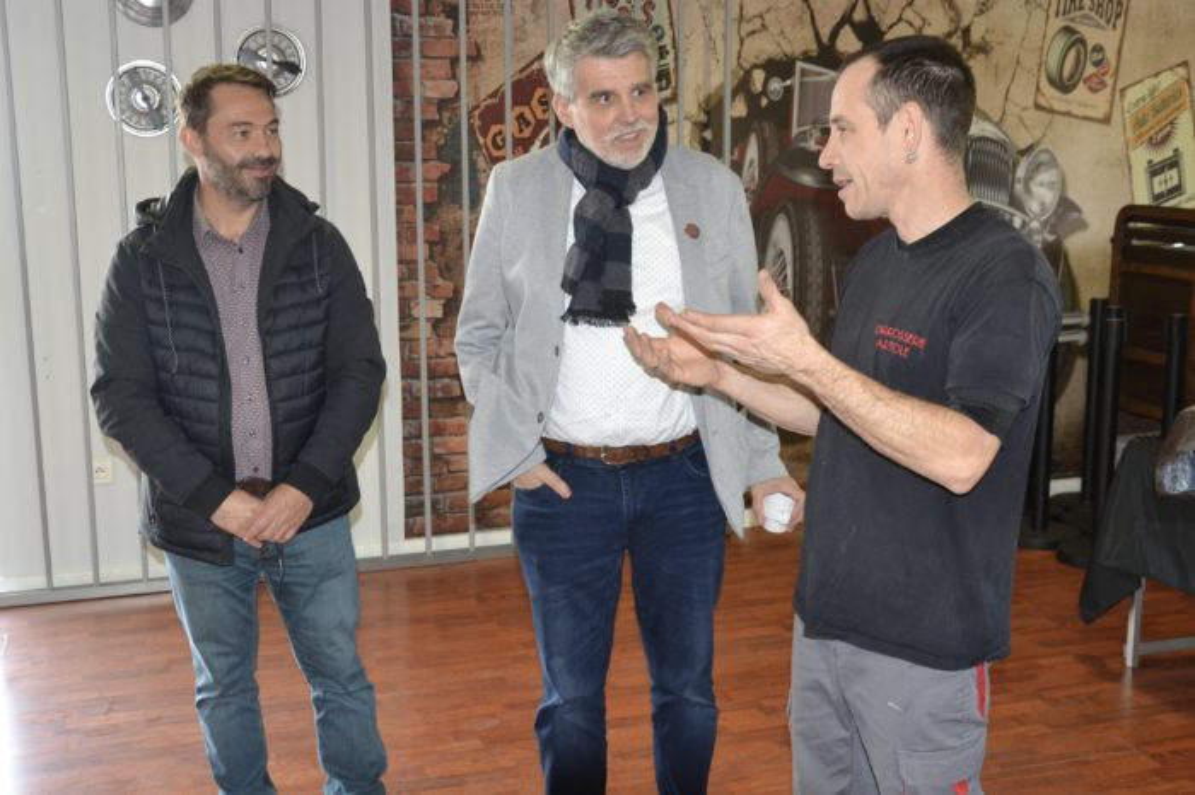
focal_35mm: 36
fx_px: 1194
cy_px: 398
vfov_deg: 36.8
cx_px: 598
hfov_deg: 53.2
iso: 1250
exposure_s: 1/60
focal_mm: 24
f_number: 3.8
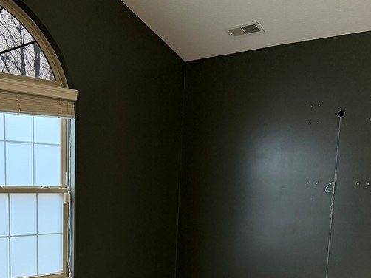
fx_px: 525
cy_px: 266
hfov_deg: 38.1
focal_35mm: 49
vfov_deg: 28.2
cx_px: 98
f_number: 1.78
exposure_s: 1/60
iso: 250
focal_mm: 6.76
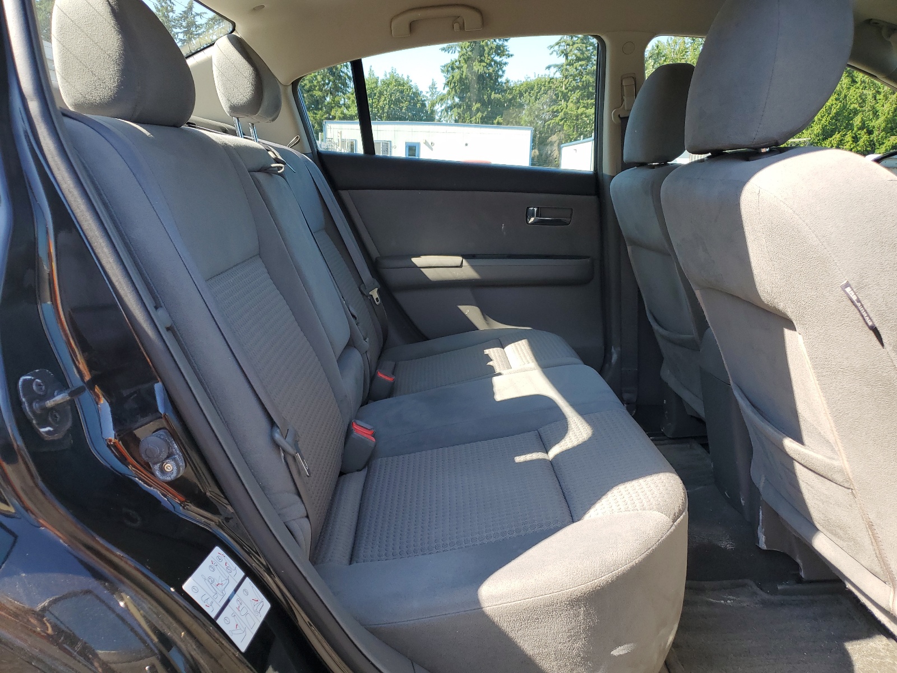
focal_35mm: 26
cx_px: 448
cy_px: 336
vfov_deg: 53.1
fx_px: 674
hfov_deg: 67.3
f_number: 1.5
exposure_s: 1/556
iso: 50
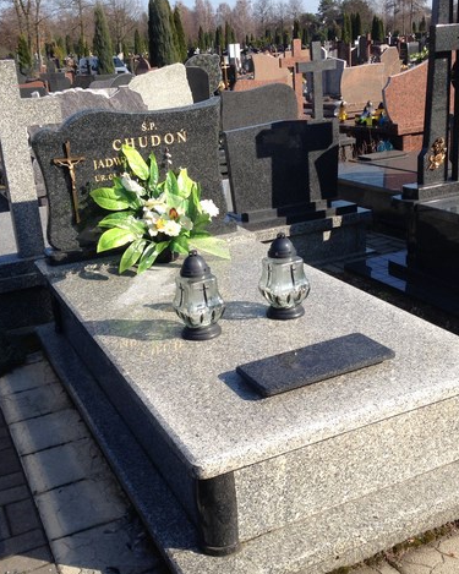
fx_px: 747
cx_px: 246
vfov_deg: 42.0
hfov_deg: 34.1
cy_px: 288
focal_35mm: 44
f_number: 2.4
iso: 50
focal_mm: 4.12
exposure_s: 1/919
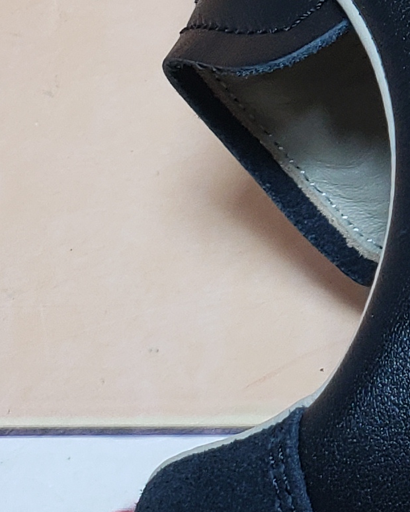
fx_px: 2002
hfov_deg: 10.3
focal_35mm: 132
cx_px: 958
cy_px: -58
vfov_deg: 14.2
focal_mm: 4.3
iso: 50
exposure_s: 1/187
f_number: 2.4
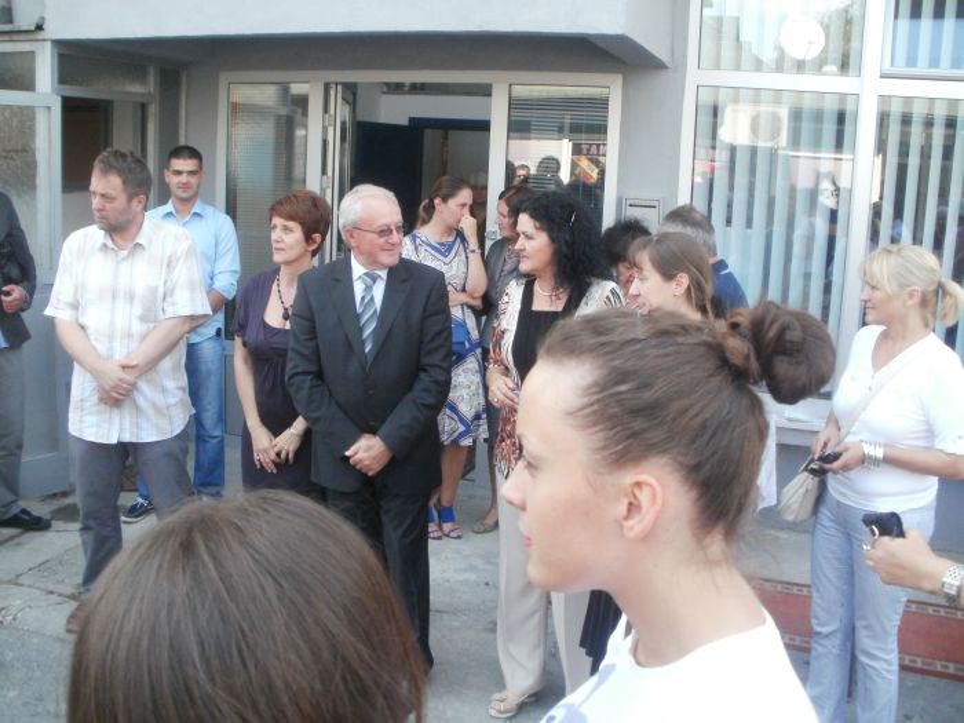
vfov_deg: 39.7
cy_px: 362
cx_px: 482
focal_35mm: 36
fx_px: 1003
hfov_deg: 51.4
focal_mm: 6.3
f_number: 3.5
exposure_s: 1/250
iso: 320
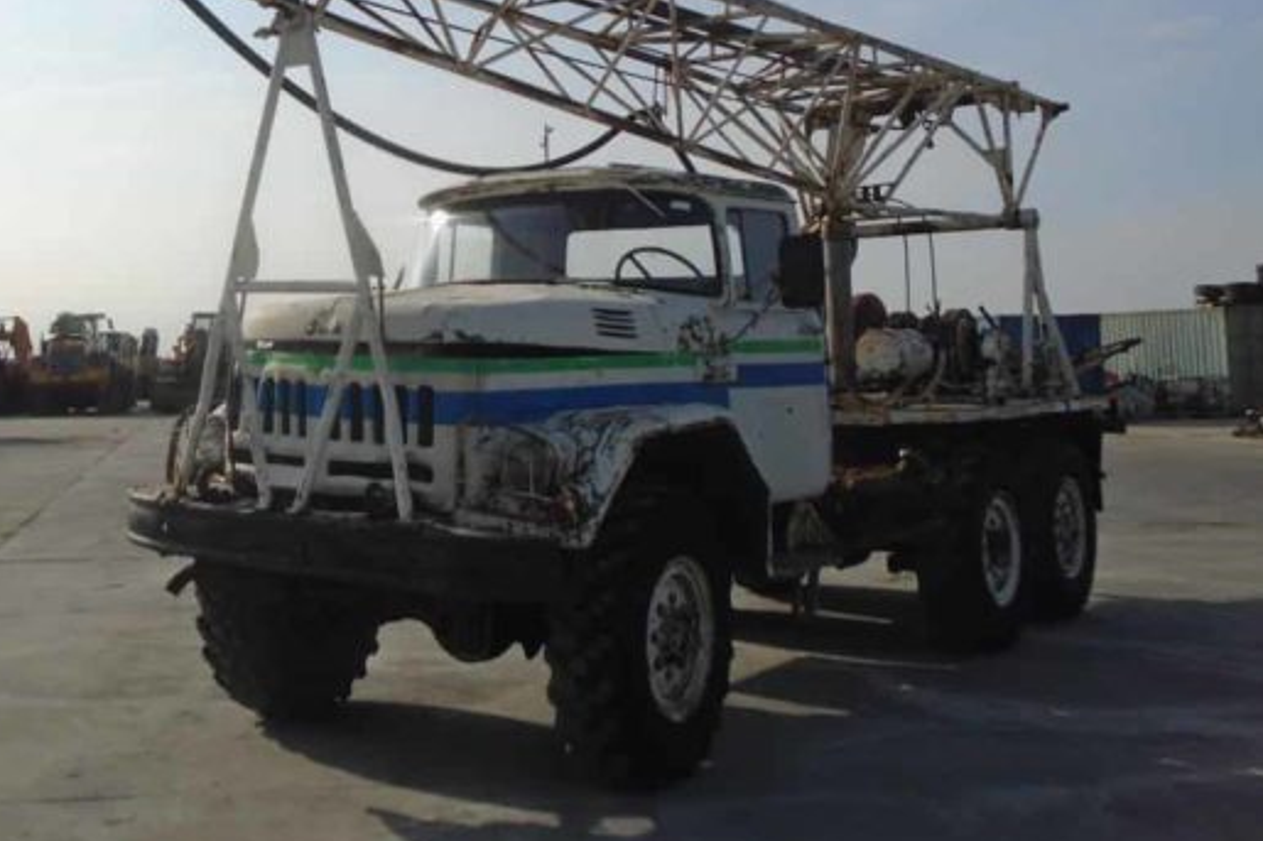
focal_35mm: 42
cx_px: 392
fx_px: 1473
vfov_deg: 31.2
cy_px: 199
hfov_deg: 45.5
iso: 100
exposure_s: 1/400
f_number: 8
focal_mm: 4.6
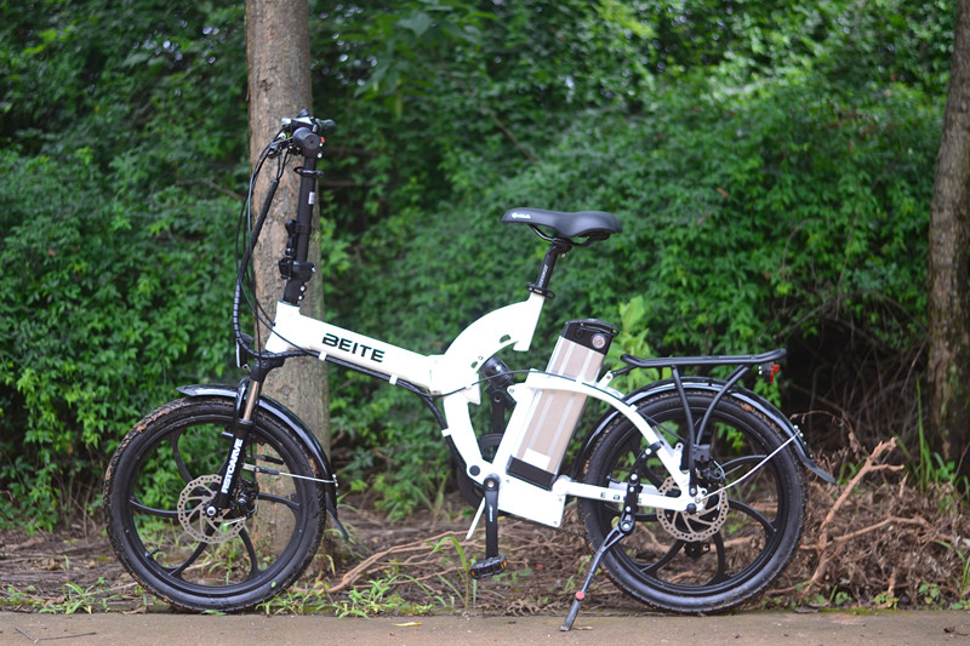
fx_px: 2020
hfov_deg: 27.0
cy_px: 323
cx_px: 485
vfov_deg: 18.2
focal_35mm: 75
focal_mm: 50
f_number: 2
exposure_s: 1/1000
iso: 200
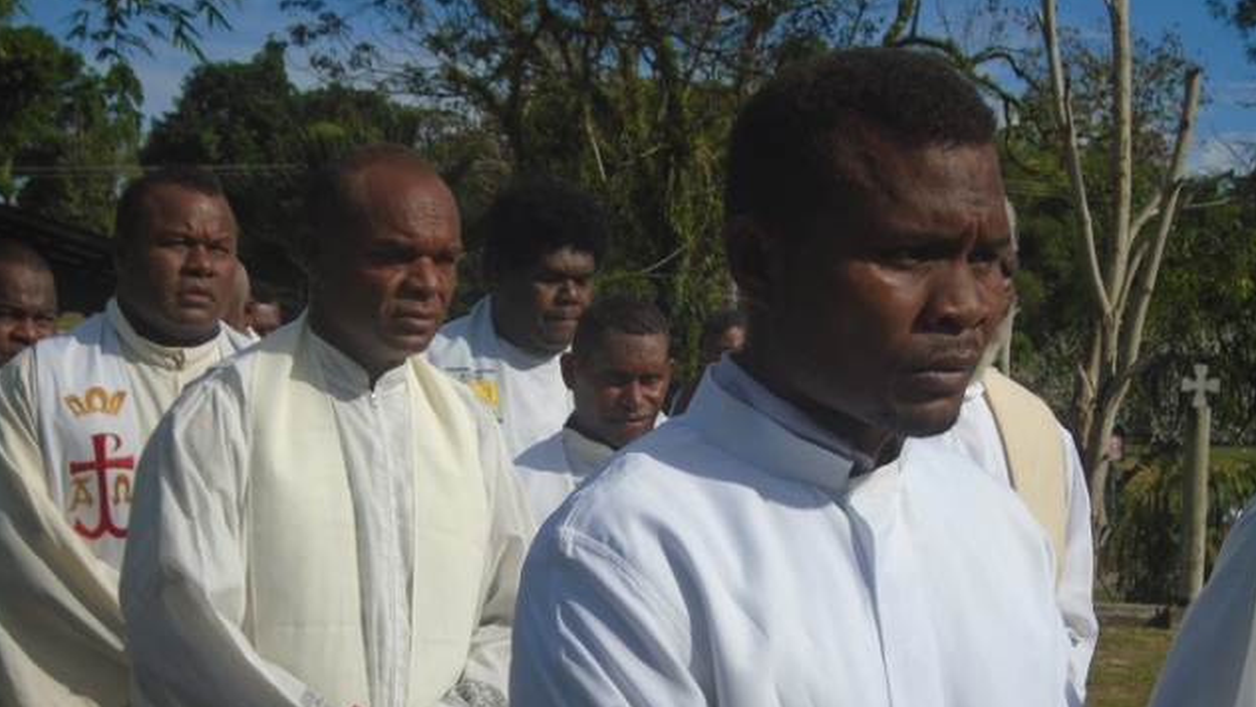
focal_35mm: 75
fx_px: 2499
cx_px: 626
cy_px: 461
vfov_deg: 16.1
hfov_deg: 28.2
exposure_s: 1/250
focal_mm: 12
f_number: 13.8
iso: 100
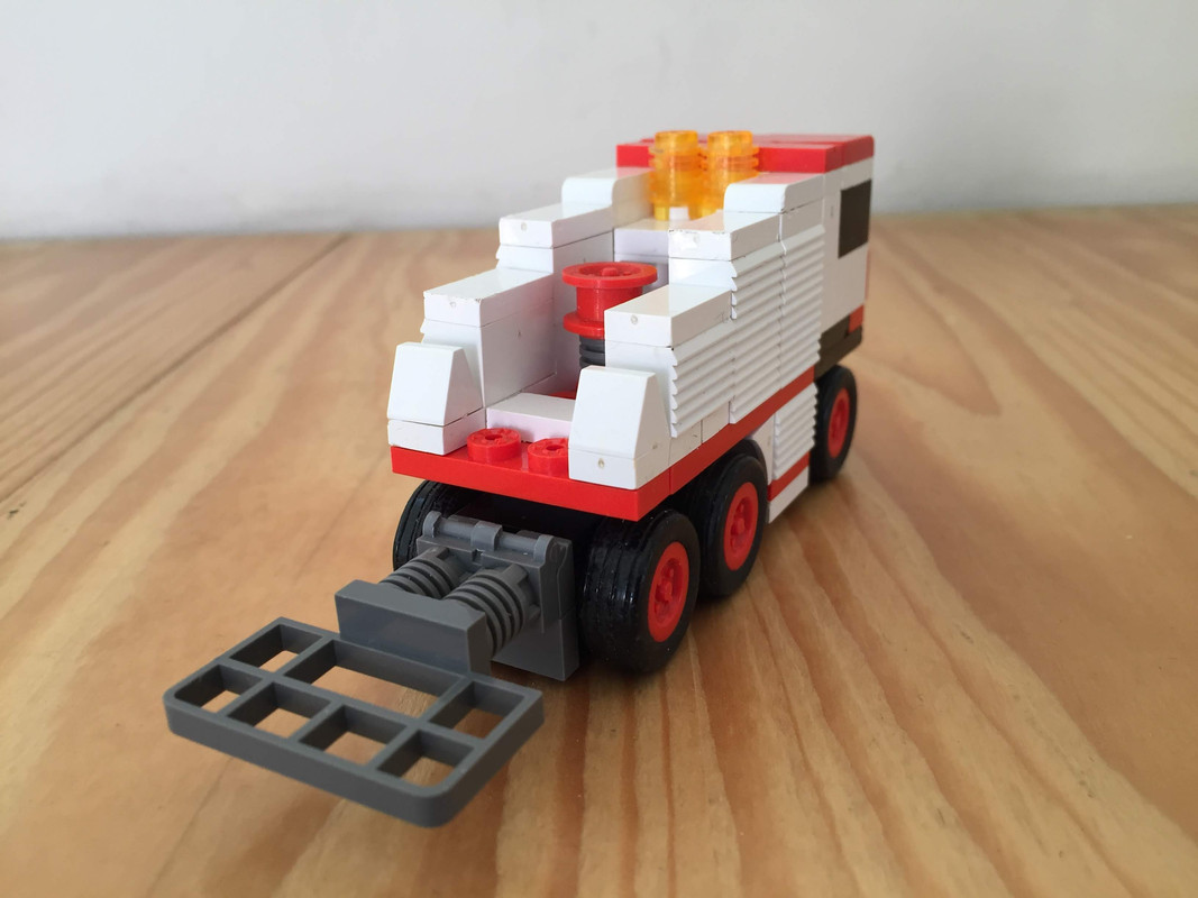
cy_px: 449
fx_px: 1004
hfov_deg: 61.7
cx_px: 599
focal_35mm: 29
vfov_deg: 48.2
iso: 32
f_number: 2.2
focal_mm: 4.15
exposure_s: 1/33
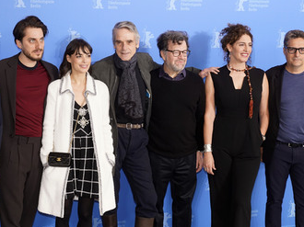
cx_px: 128
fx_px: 623
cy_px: 106
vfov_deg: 20.7
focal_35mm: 71
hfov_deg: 27.4
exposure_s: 1/200
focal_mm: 54
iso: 1600
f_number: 4.5
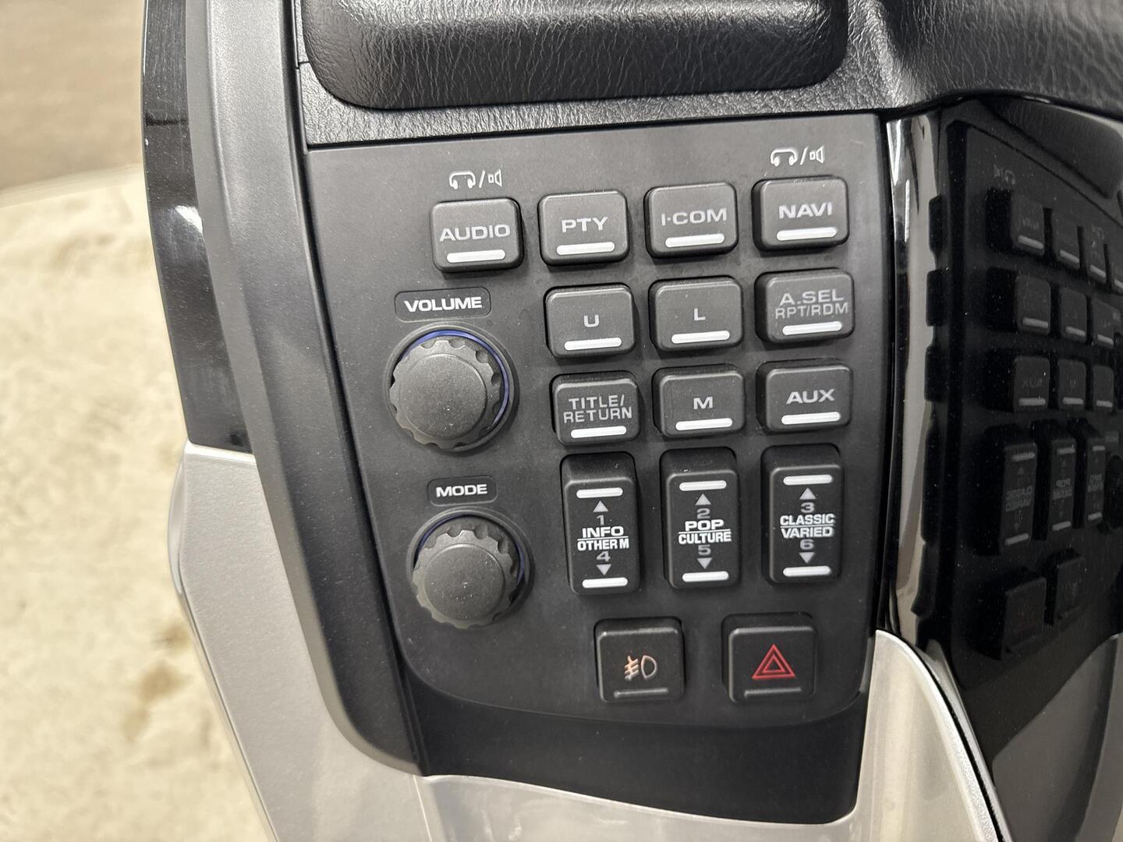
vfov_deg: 56.8
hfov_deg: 71.6
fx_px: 779
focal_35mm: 24
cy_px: 421
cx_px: 562
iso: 250
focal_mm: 6.76
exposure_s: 1/50
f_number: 1.78
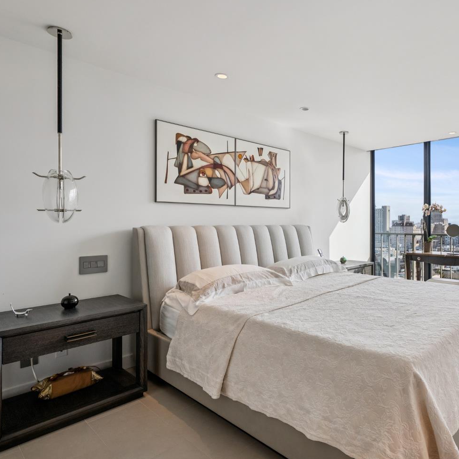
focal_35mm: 21
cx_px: 322
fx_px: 315
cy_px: 225
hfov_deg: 69.1
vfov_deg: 72.1
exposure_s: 1/320
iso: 640
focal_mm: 16
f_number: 8
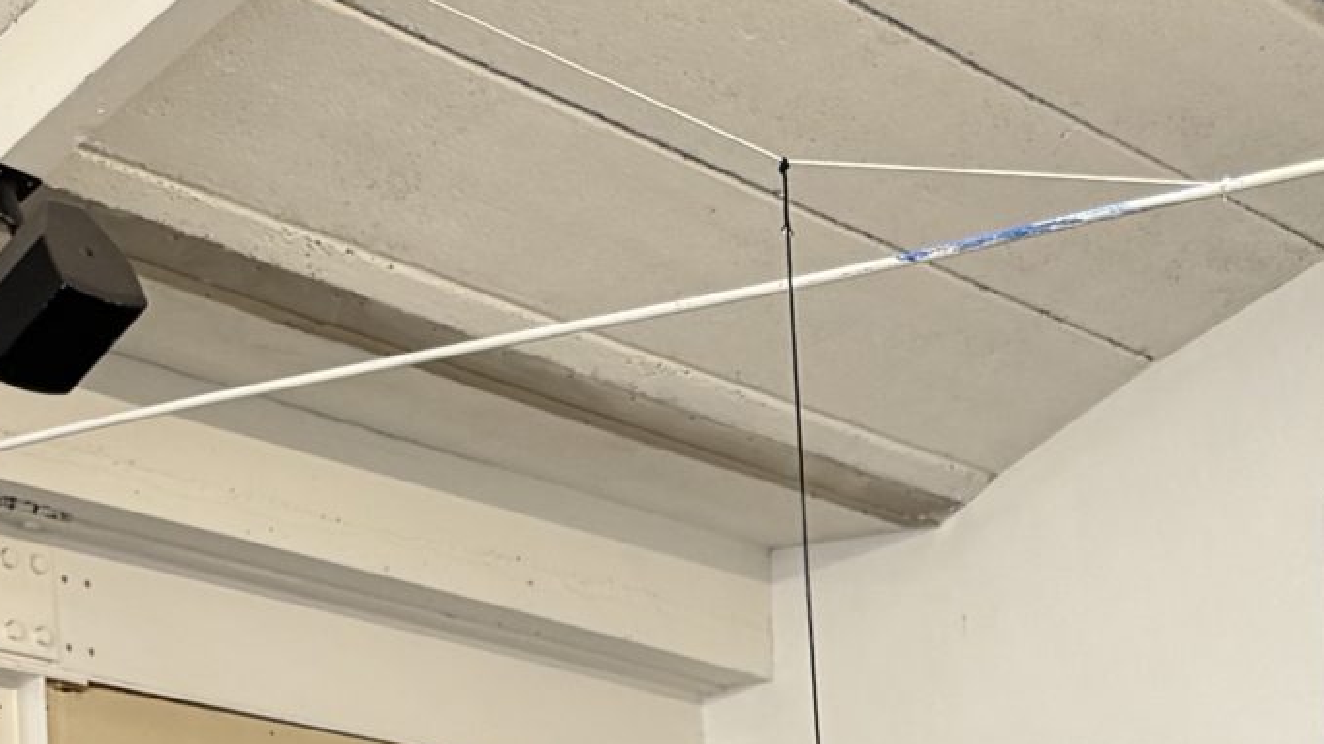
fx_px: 3440
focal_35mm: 98
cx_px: 1460
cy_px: 1573
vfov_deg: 11.0
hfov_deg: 20.7
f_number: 1.78
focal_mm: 6.76
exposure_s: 1/100
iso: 160
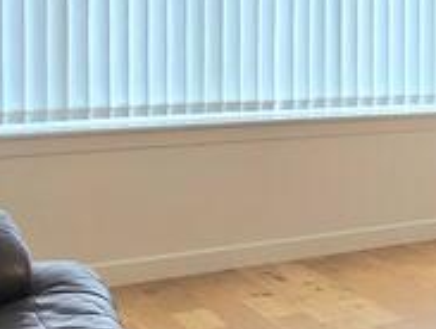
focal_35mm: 70
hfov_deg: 21.5
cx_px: 715
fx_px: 883
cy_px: 30
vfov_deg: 20.6
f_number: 2.2
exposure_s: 1/50.3
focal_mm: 2.2
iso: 80
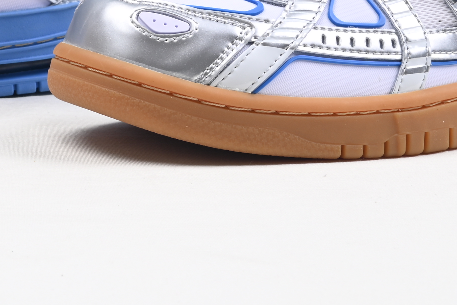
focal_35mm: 123
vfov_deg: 10.7
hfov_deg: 16.3
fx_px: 1562
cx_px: -10
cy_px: -169
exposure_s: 1/2
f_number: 16
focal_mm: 37
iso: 100
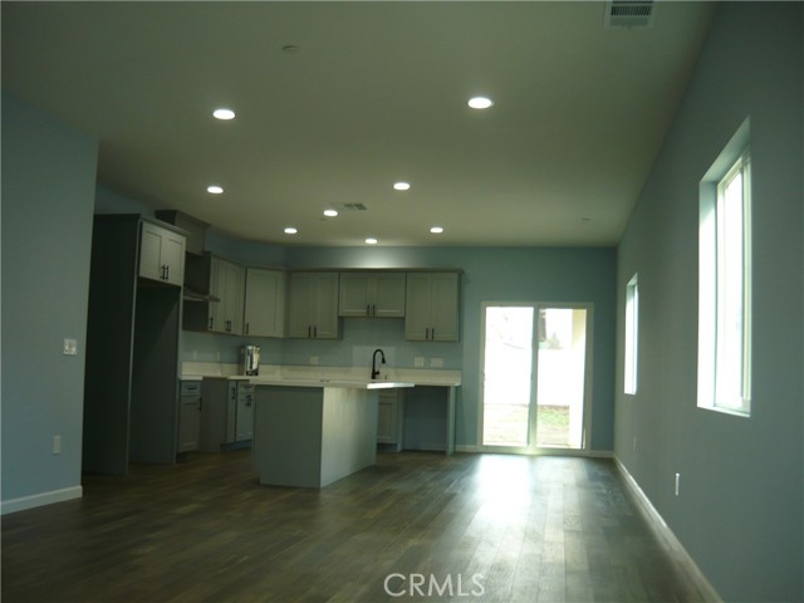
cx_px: 402
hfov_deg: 55.4
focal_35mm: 33
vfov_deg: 42.9
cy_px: 302
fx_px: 766
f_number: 2.8
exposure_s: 1/40
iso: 100
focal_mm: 5.5
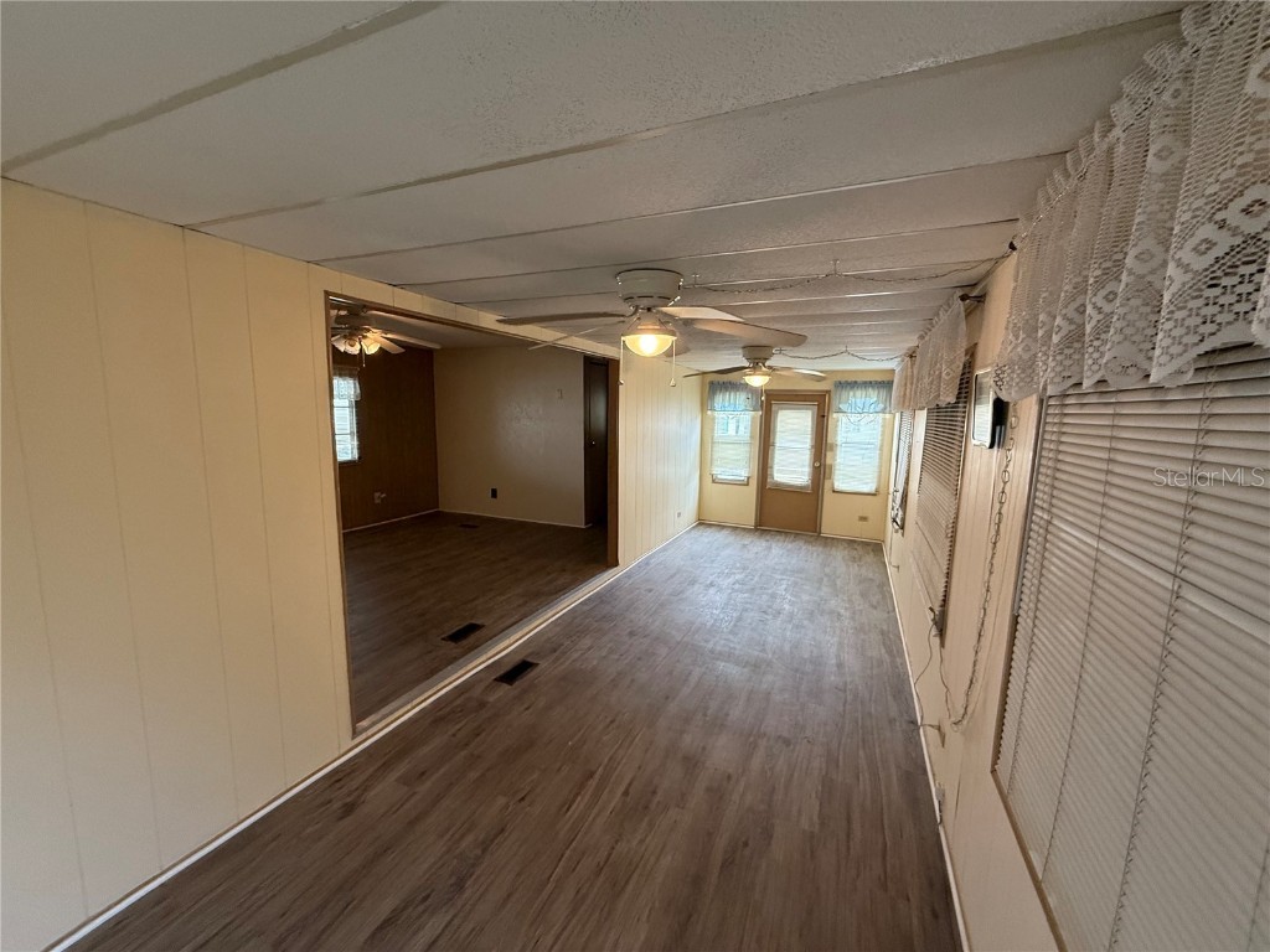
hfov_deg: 102.1
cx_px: 635
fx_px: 514
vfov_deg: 85.7
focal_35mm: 14
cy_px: 476
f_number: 2.2
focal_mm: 2.22
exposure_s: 1/120
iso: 500
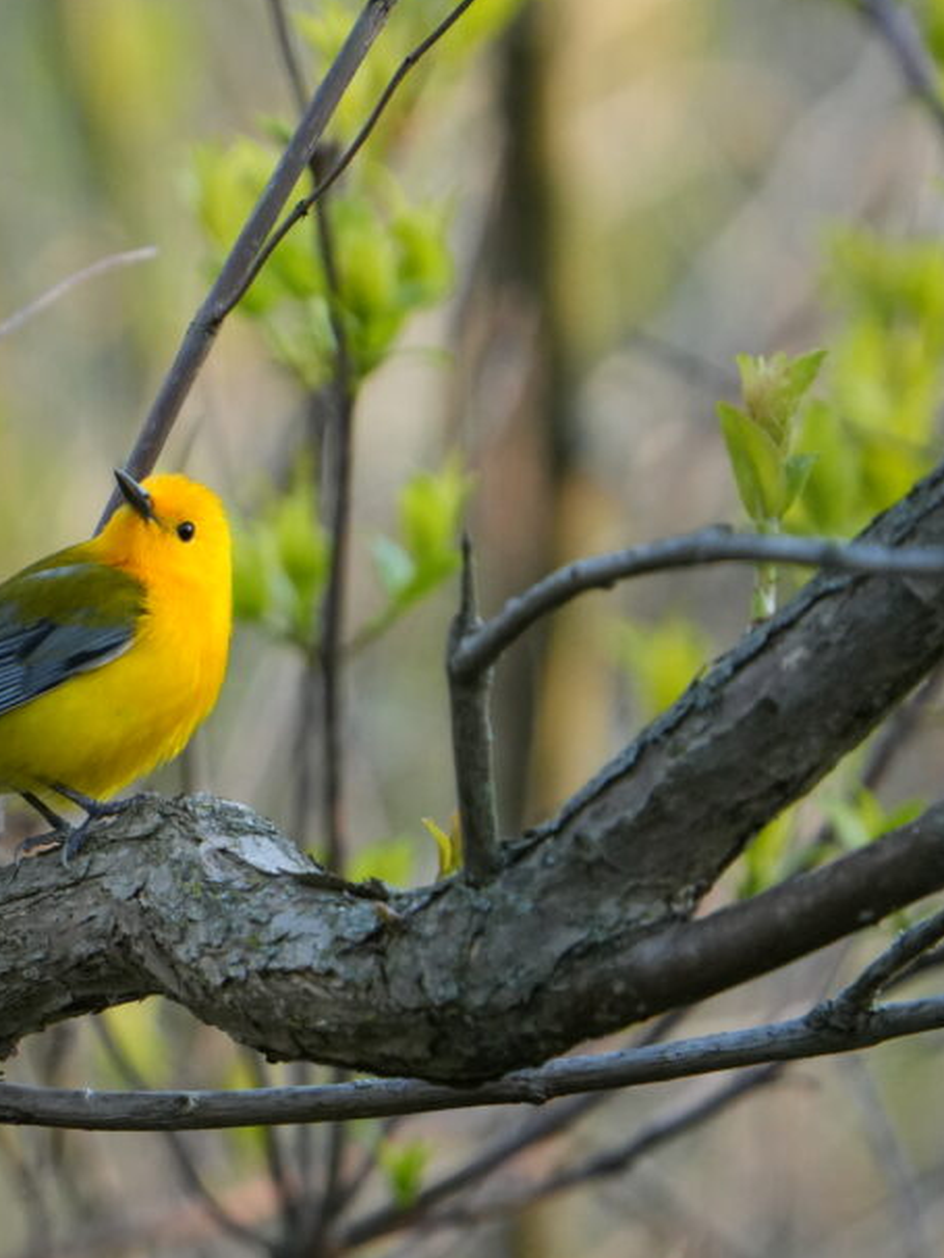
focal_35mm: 1462
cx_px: -110
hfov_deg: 1.0
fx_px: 53122
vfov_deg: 1.4
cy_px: 578
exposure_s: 1/640
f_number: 6.3
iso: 2500
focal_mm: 600
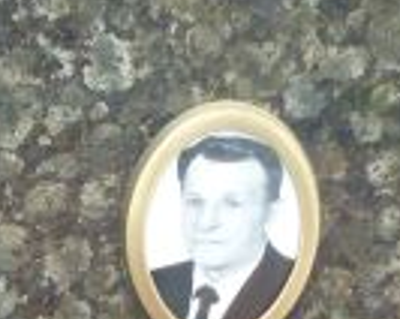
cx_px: -517
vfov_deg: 3.6
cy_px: 608
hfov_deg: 4.5
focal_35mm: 423
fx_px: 5000
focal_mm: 14.7
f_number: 4.3
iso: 125
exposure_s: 1/40
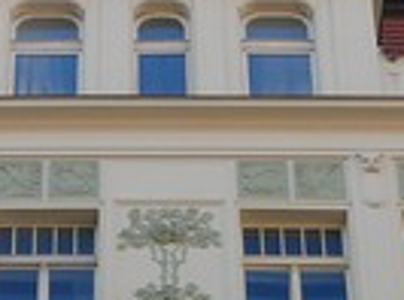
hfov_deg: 10.0
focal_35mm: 198
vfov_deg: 7.2
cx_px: 61
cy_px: 612
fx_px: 2305
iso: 100
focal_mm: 7.4
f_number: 4
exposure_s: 1/125
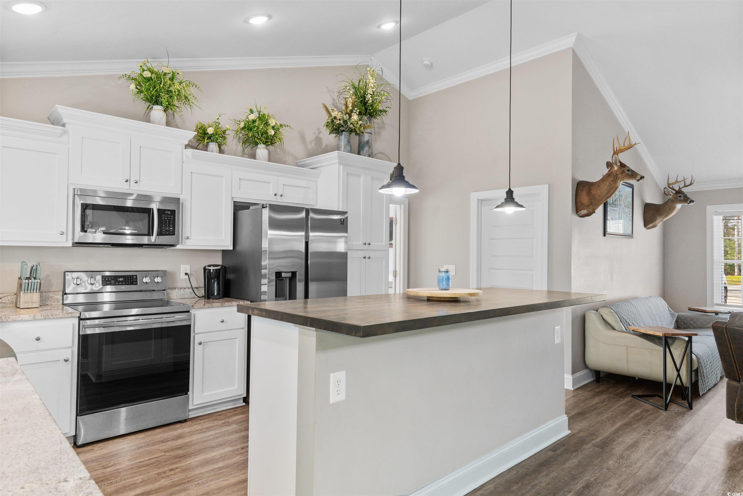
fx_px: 433
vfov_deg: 59.5
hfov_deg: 81.2
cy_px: 248
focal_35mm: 21
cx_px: 372
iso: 100
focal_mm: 14
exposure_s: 1/13
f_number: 5
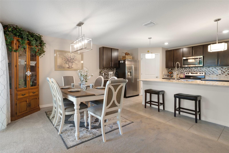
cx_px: 114
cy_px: 76
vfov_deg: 70.4
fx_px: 108
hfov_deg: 93.3
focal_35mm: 17
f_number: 8
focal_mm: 17
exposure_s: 2.5
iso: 320
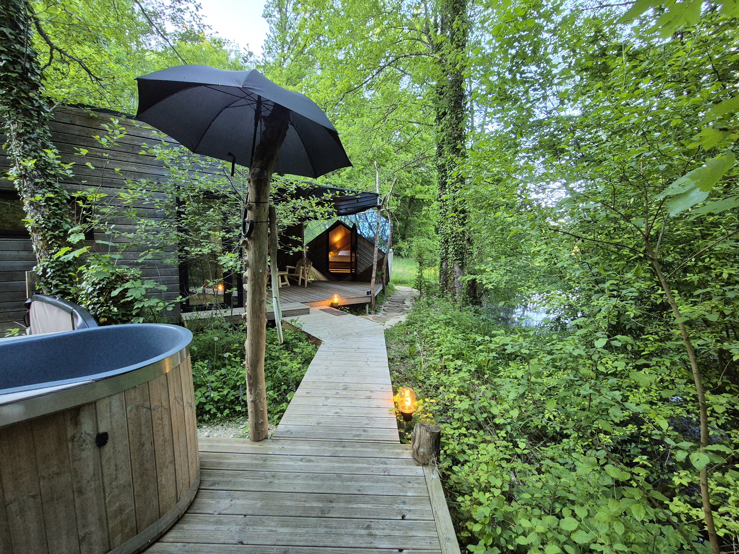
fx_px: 278
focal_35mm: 13
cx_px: 370
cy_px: 277
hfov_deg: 106.2
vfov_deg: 89.9
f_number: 2.2
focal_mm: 2.2
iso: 320
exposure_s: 1/100
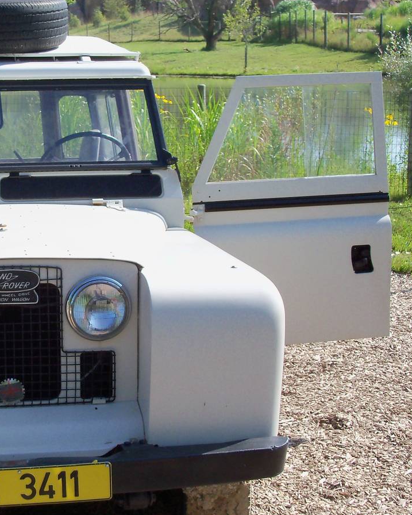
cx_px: 33
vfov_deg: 31.0
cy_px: 260
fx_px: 930
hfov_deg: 24.2
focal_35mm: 61
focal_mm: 6.3
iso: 80
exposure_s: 1/500
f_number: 3
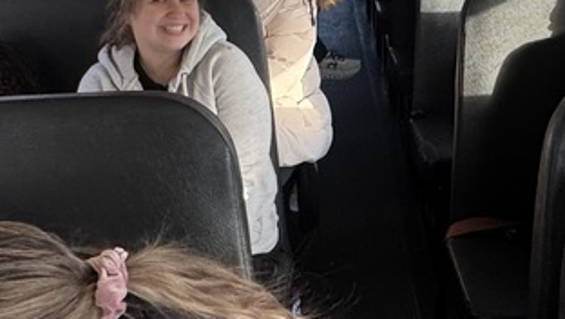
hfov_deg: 40.5
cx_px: 400
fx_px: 750
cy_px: 47
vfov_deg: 23.5
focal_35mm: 50
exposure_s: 1/99
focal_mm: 2.22
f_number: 2.2
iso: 200
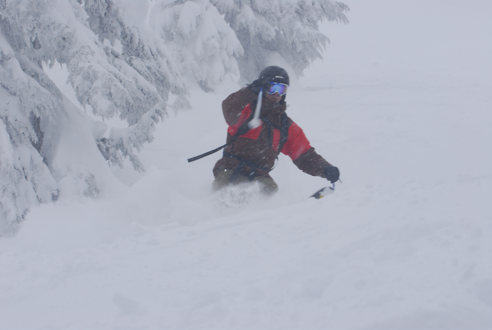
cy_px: 165
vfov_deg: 13.1
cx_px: 246
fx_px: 1437
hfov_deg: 19.4
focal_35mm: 105
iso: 200
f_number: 8
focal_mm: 70
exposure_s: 1/180
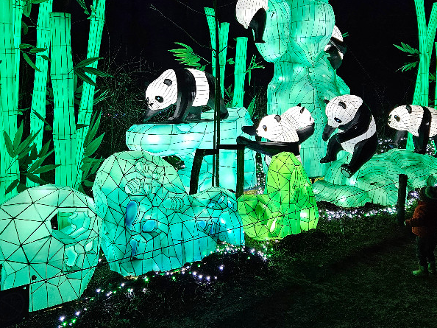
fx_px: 391
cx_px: 181
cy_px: 130
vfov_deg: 45.1
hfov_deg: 58.0
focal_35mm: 31
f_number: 1.8
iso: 250
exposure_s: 1/100
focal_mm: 5.4
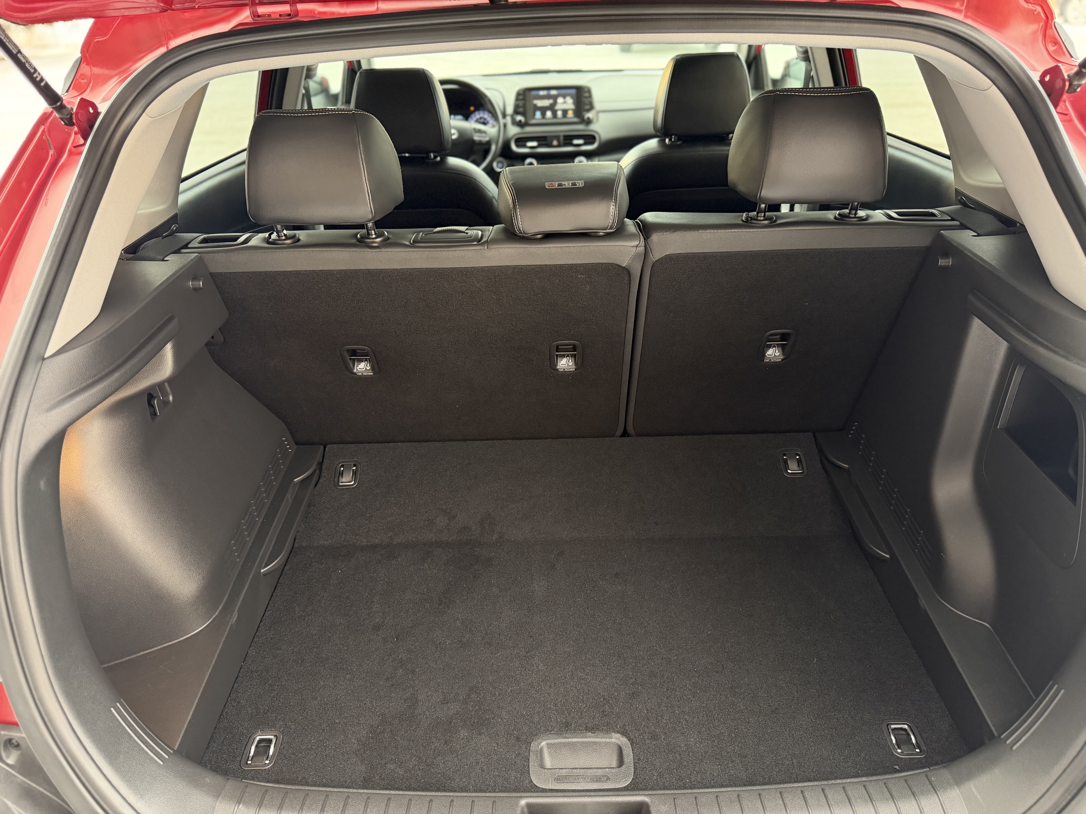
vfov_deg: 56.8
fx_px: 753
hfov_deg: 71.6
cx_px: 543
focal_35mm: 24
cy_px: 407
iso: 400
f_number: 1.78
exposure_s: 1/60
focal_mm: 6.76
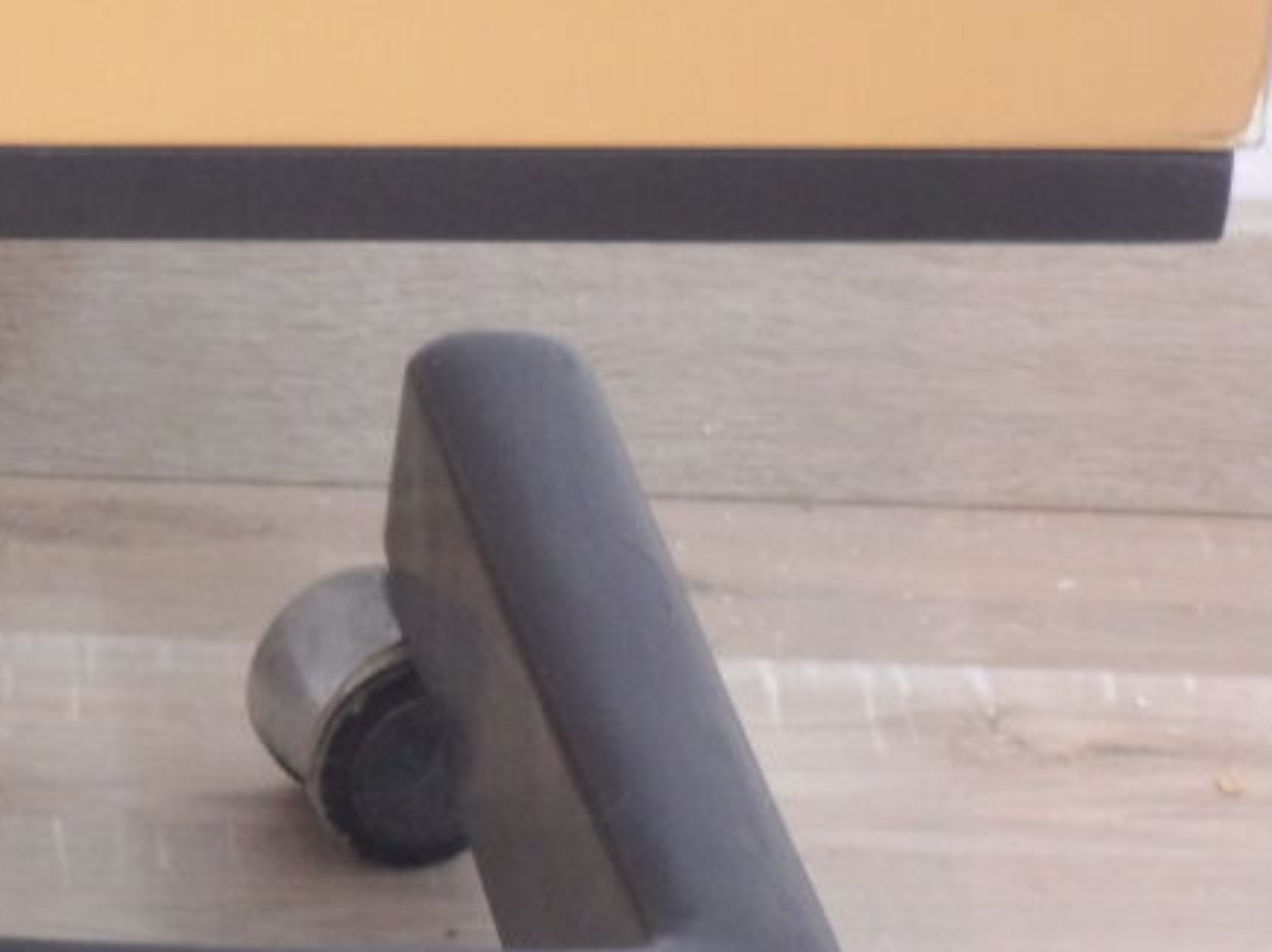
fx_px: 11275
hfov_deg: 6.4
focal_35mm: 307
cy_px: 791
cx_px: -208
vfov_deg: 4.8
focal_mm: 24.5
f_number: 5.9
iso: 400
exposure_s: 1/4
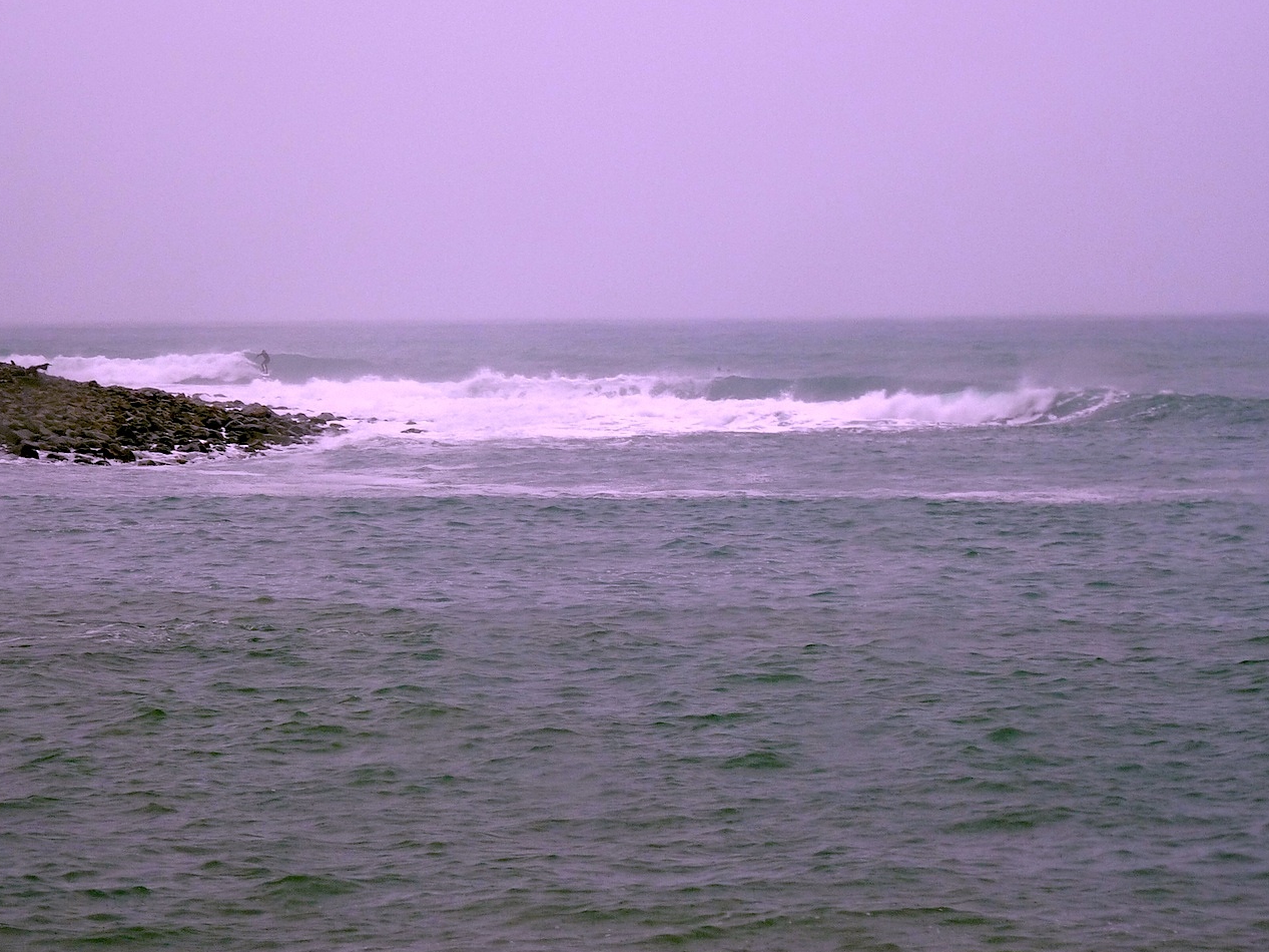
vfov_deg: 7.4
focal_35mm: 200
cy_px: 442
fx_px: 7331
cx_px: 602
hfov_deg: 9.9
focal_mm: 31.2
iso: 100
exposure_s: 1/60
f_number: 3.7
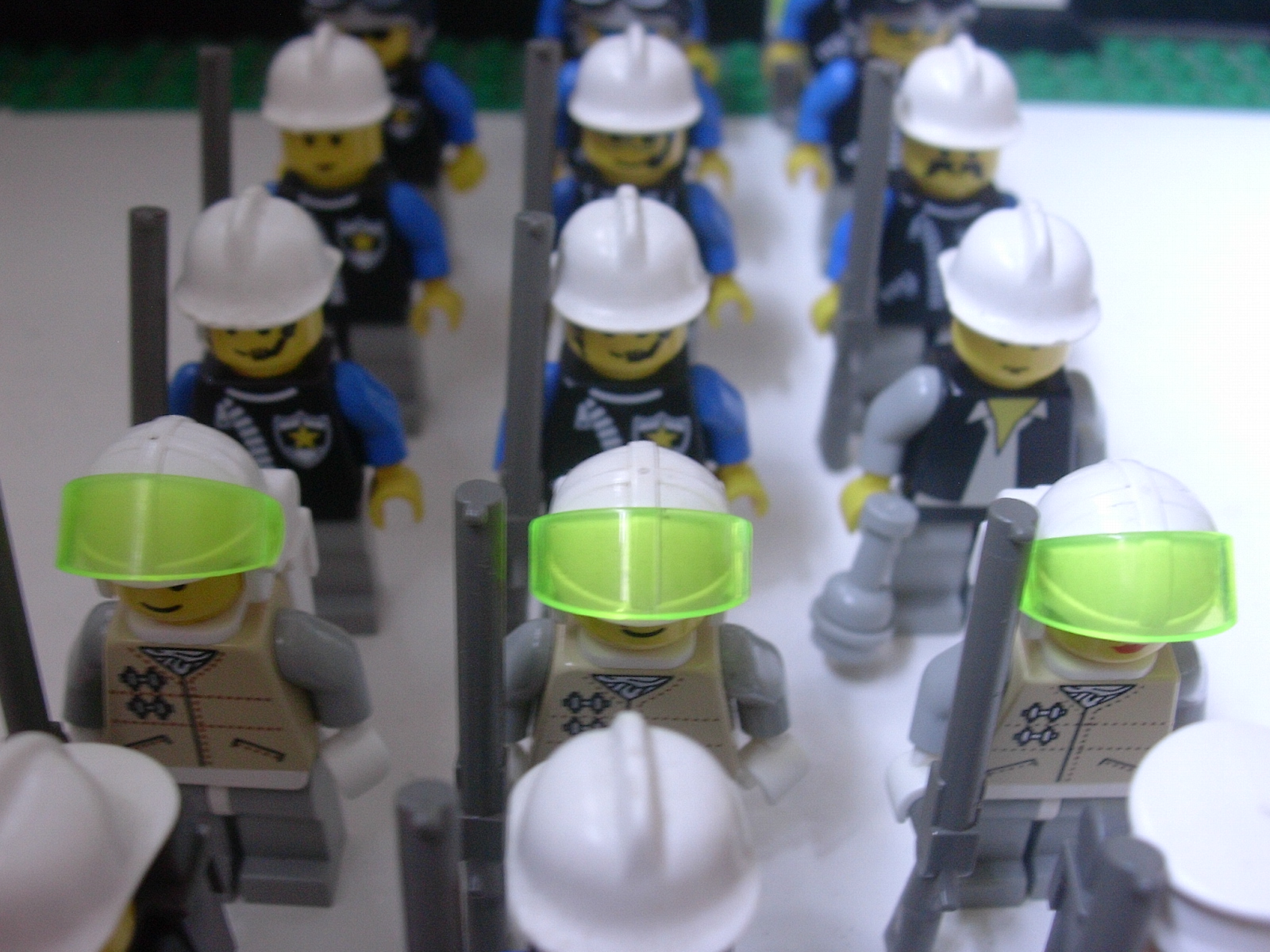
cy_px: 476
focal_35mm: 45
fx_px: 1651
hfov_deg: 42.1
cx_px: 635
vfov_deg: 32.2
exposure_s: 1/6.1
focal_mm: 6.7
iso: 70
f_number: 2.9
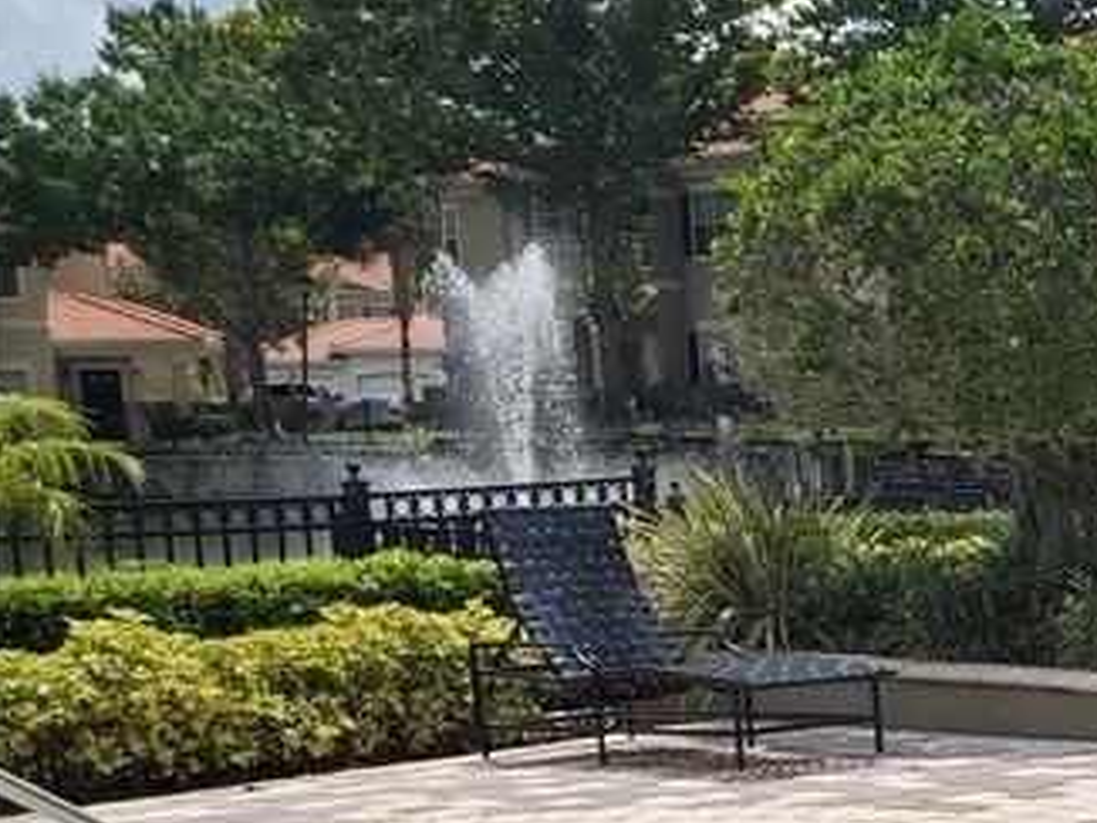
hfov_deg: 20.1
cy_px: 752
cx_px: 1711
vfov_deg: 17.7
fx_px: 2600
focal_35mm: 82
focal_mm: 4.3
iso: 50
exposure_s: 1/1929
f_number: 2.4
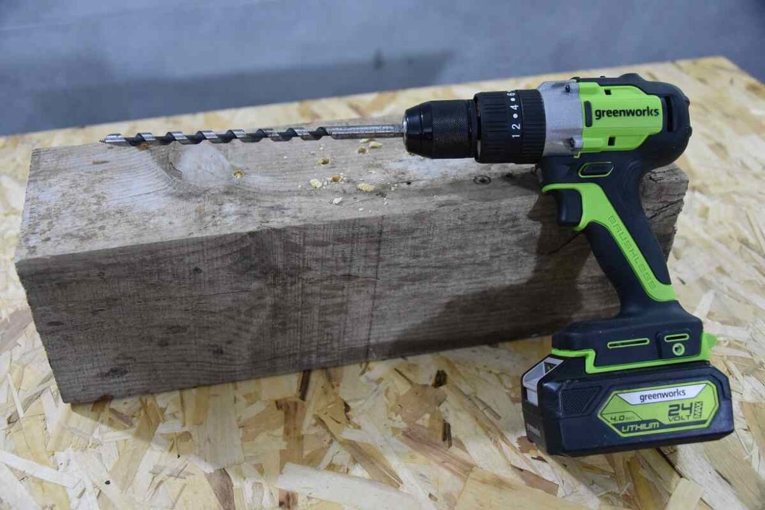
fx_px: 744
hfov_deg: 54.4
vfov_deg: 37.9
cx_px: 382
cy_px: 255
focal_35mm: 35
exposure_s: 1/60
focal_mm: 35
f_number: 3.8
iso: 3600
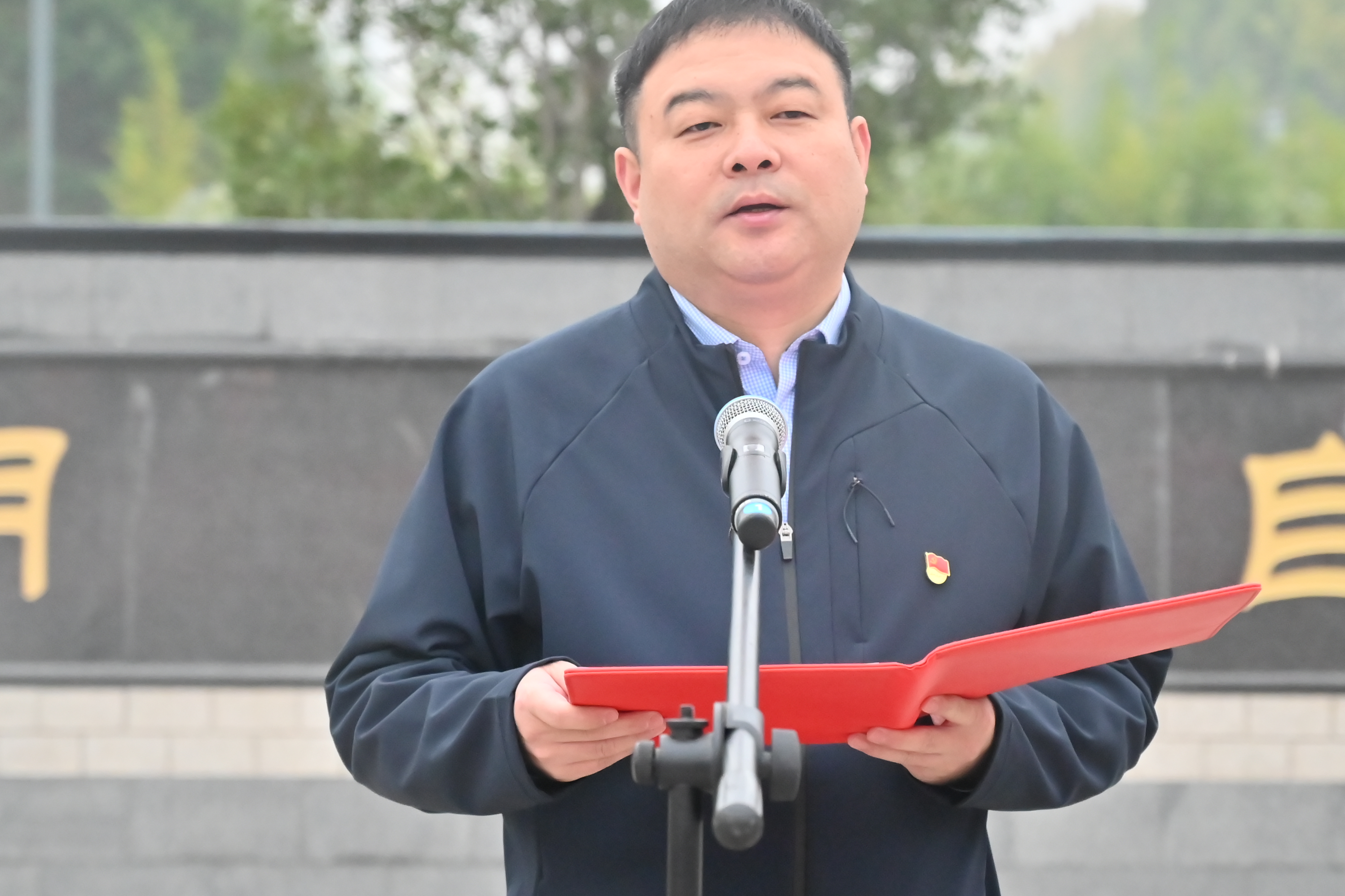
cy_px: 362
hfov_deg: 14.9
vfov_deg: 9.9
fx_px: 5156
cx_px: 733
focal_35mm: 138
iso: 2000
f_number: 4
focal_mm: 70
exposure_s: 1/200
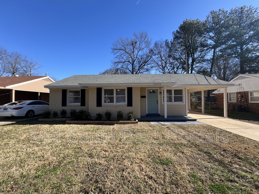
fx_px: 97
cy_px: 97
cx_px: 130
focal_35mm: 13
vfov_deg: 89.9
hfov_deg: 106.2
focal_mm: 1.57
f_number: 1.8
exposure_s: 1/602
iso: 32
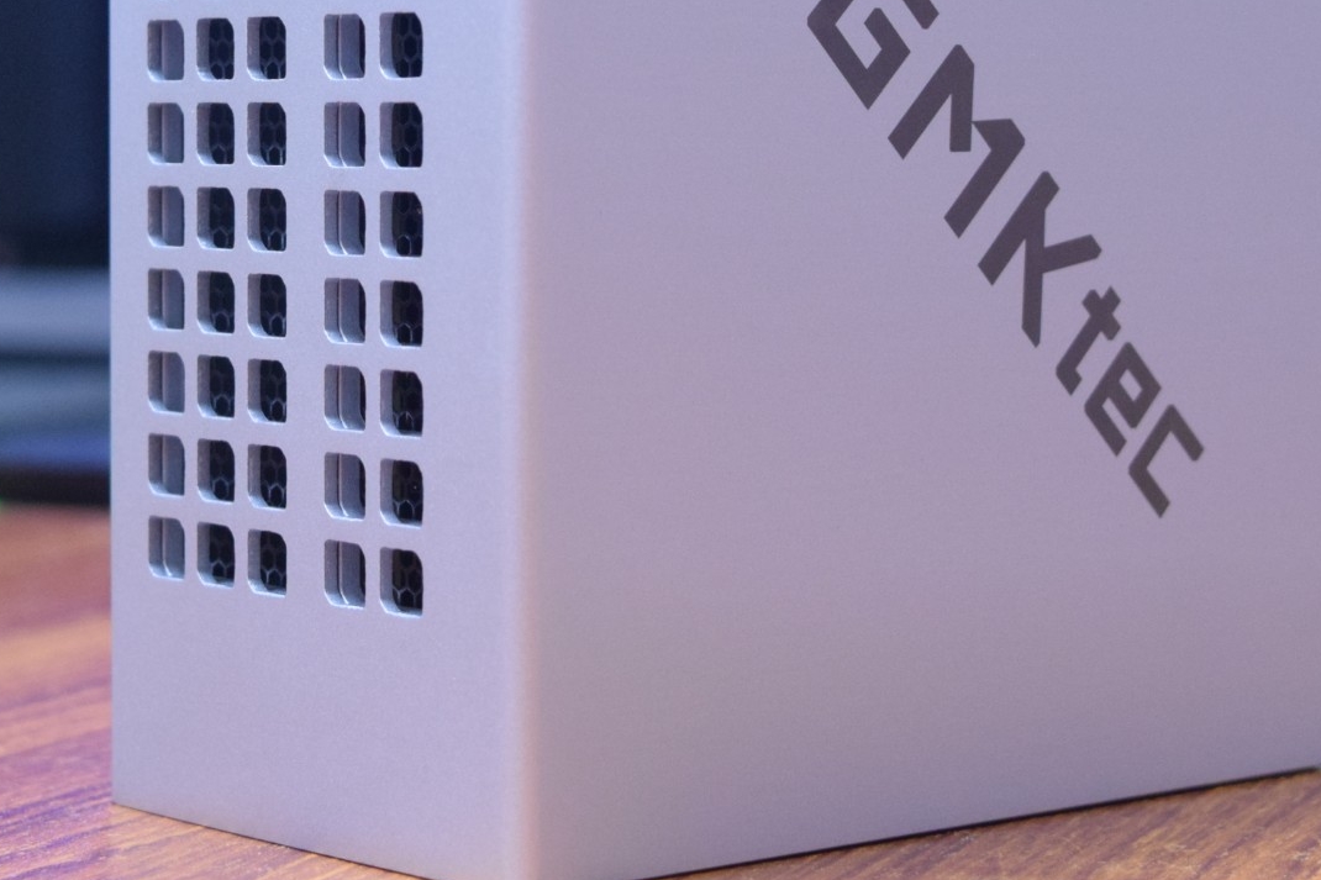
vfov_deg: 12.5
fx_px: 3999
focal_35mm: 109
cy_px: 194
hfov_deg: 18.8
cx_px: 742
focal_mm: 36
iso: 1600
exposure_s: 1/10
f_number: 7.1
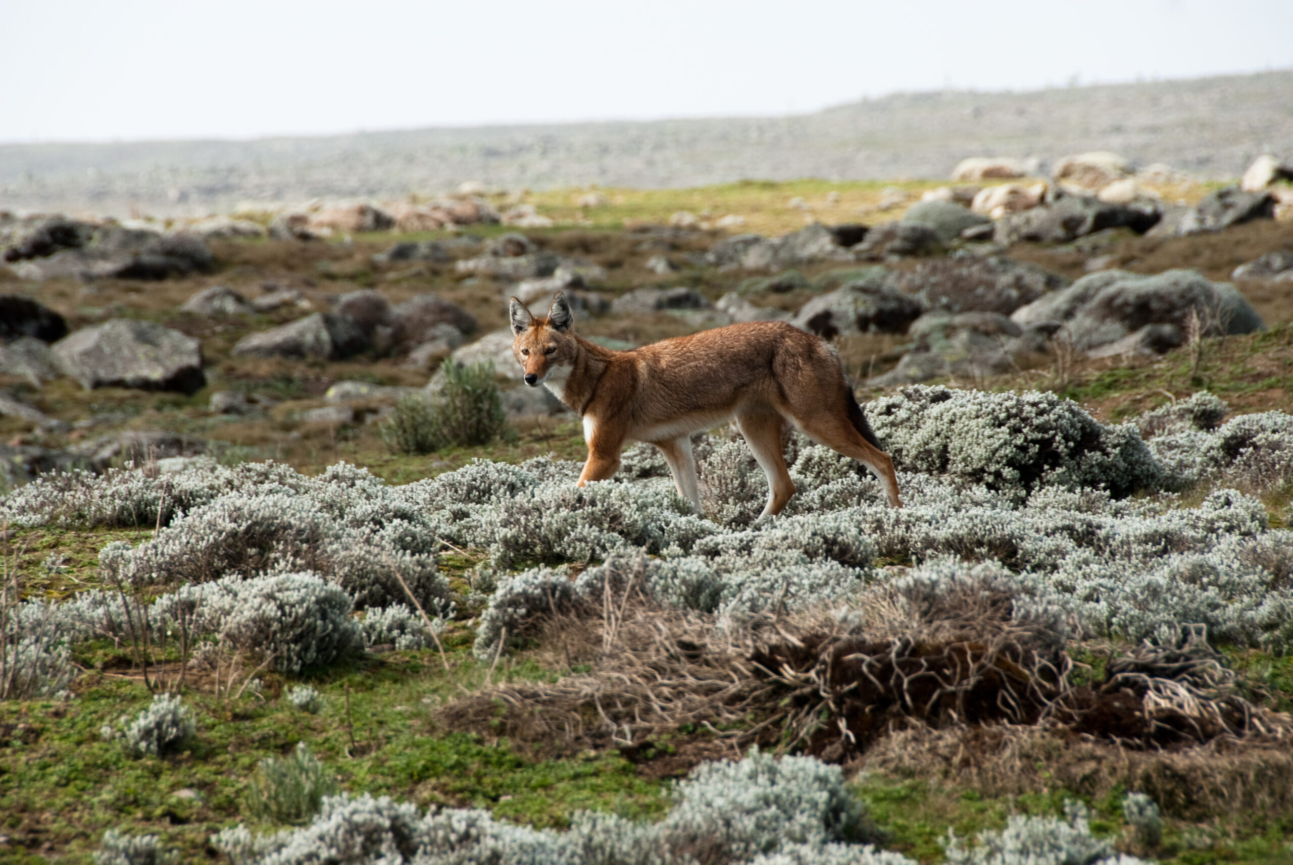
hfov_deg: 6.9
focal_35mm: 300
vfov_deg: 4.6
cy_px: 432
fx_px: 10788
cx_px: 646
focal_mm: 200
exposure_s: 1/320
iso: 200
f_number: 9
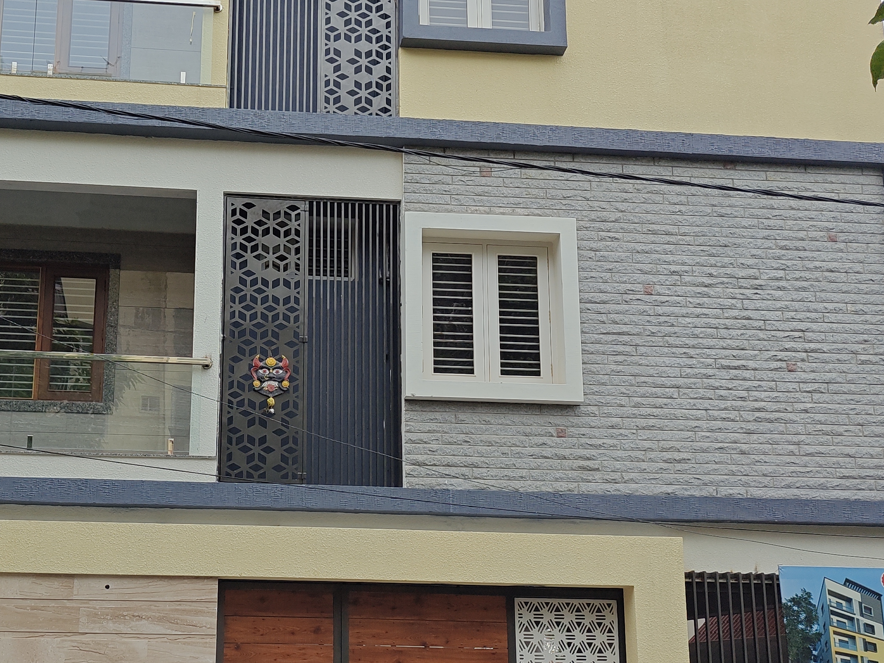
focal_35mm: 46
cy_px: 400
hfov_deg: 40.7
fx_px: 1175
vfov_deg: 31.4
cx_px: 294
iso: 50
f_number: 1.6
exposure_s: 1/2131
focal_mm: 6.06
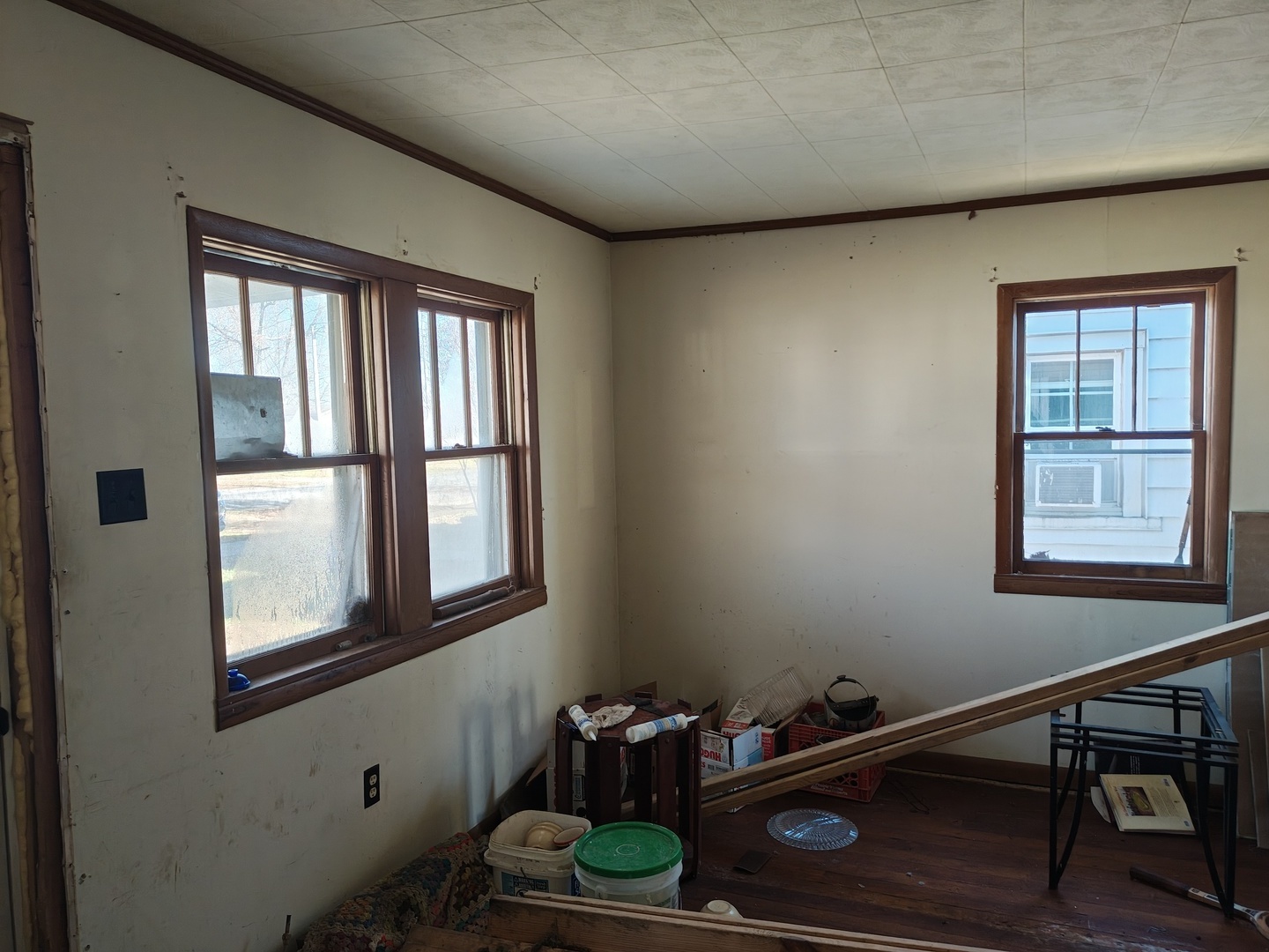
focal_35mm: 25
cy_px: 476
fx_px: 916
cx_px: 634
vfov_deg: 54.9
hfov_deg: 69.4
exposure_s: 1/60
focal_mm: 4.68
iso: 1303
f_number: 1.7
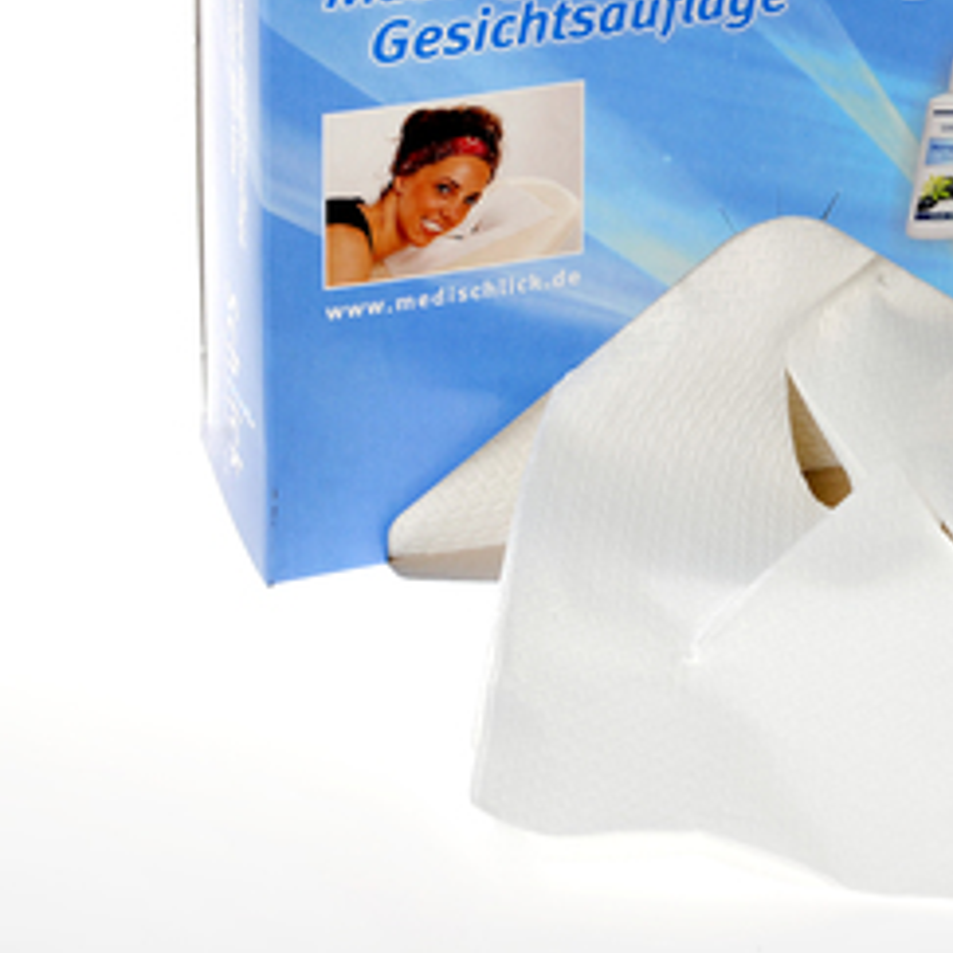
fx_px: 3270
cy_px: 324
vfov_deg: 16.5
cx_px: 777
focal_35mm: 105
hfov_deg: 16.4
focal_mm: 60
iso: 200
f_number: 10
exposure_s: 1/200
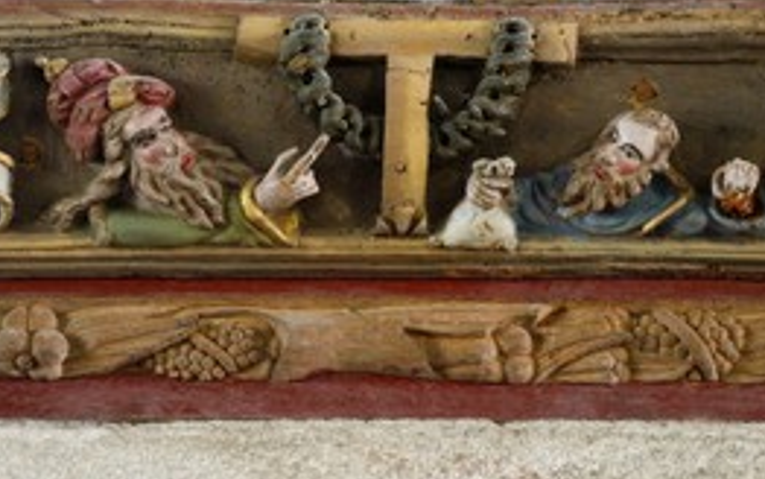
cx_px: 369
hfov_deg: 6.4
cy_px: 190
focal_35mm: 327
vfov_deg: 4.0
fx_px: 6820
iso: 1600
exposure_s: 1/15
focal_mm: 200
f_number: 3.5
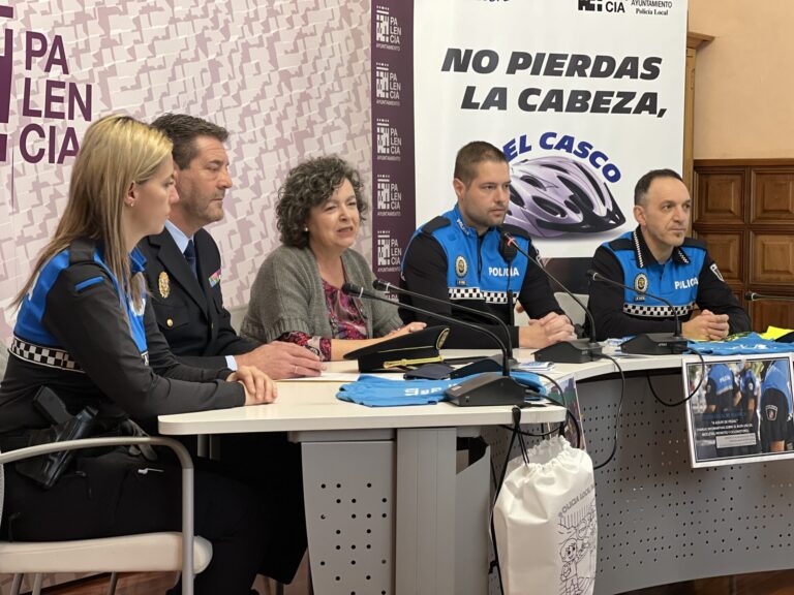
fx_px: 1766
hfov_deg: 25.3
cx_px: 397
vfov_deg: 19.1
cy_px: 298
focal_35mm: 77
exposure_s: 1/33
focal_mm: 9
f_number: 2.8
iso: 250
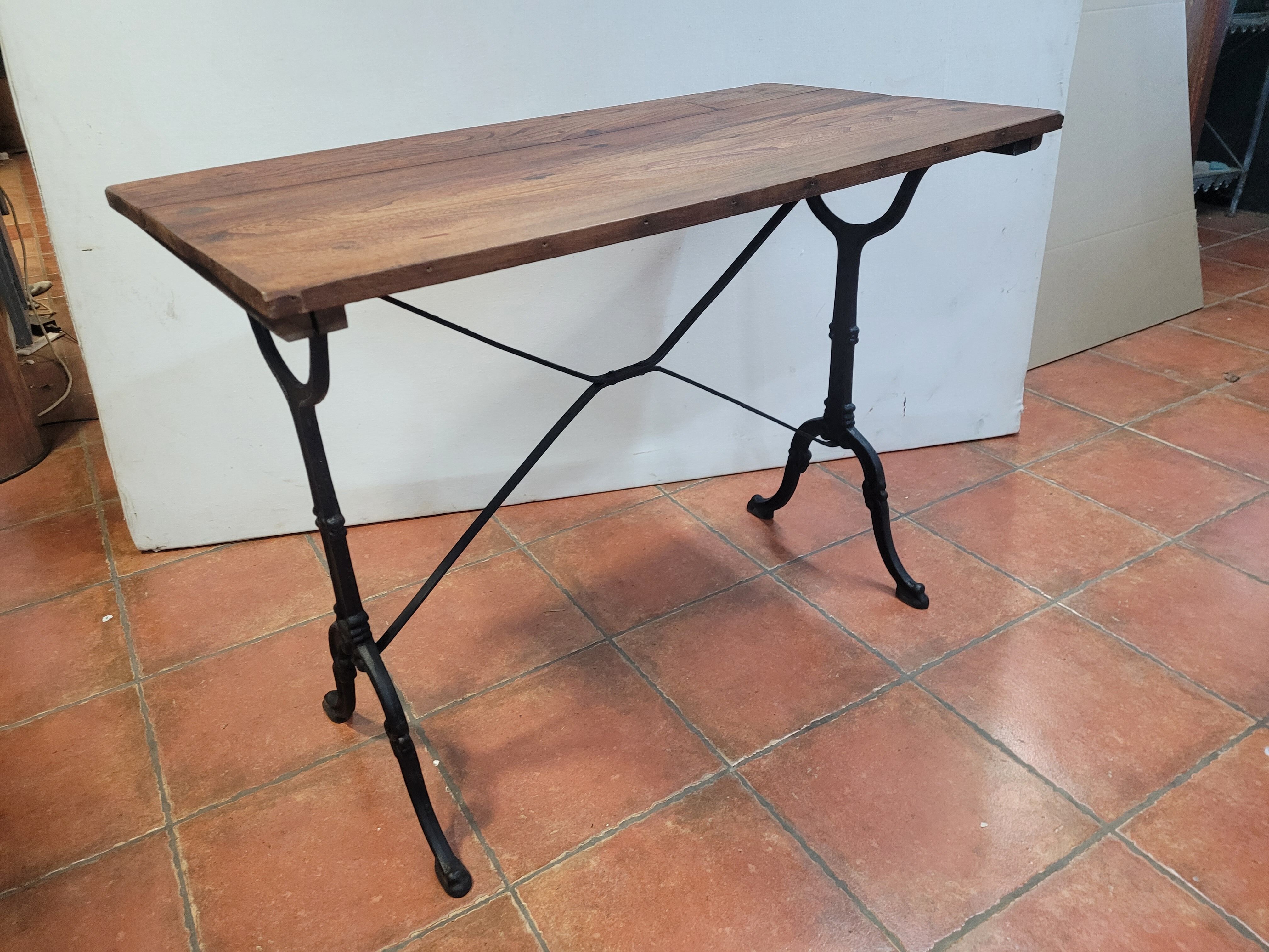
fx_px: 953
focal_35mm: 26
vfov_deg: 53.1
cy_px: 476
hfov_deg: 67.3
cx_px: 634
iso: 400
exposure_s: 1/50
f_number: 1.8
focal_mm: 5.4
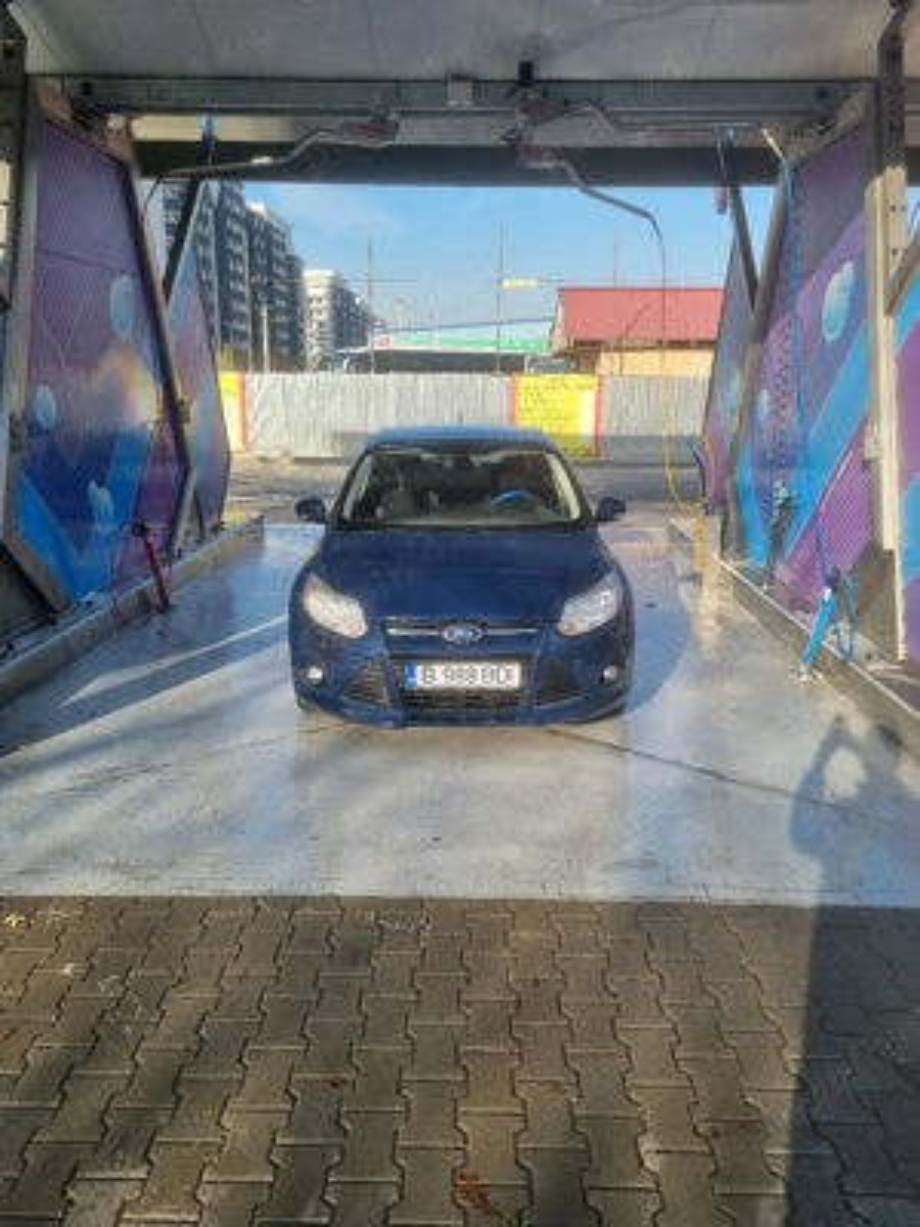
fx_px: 921
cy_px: 614
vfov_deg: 67.3
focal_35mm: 26
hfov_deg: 53.1
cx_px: 460
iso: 50
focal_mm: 5.4
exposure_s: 1/1429
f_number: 1.8
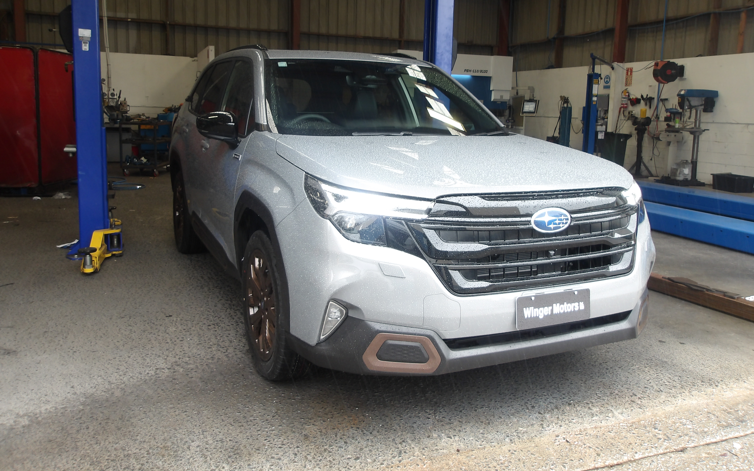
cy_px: 199
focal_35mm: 29
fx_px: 596
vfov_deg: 43.0
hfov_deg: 64.6
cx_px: 375
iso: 100
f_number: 3
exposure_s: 1/43
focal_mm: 4.9
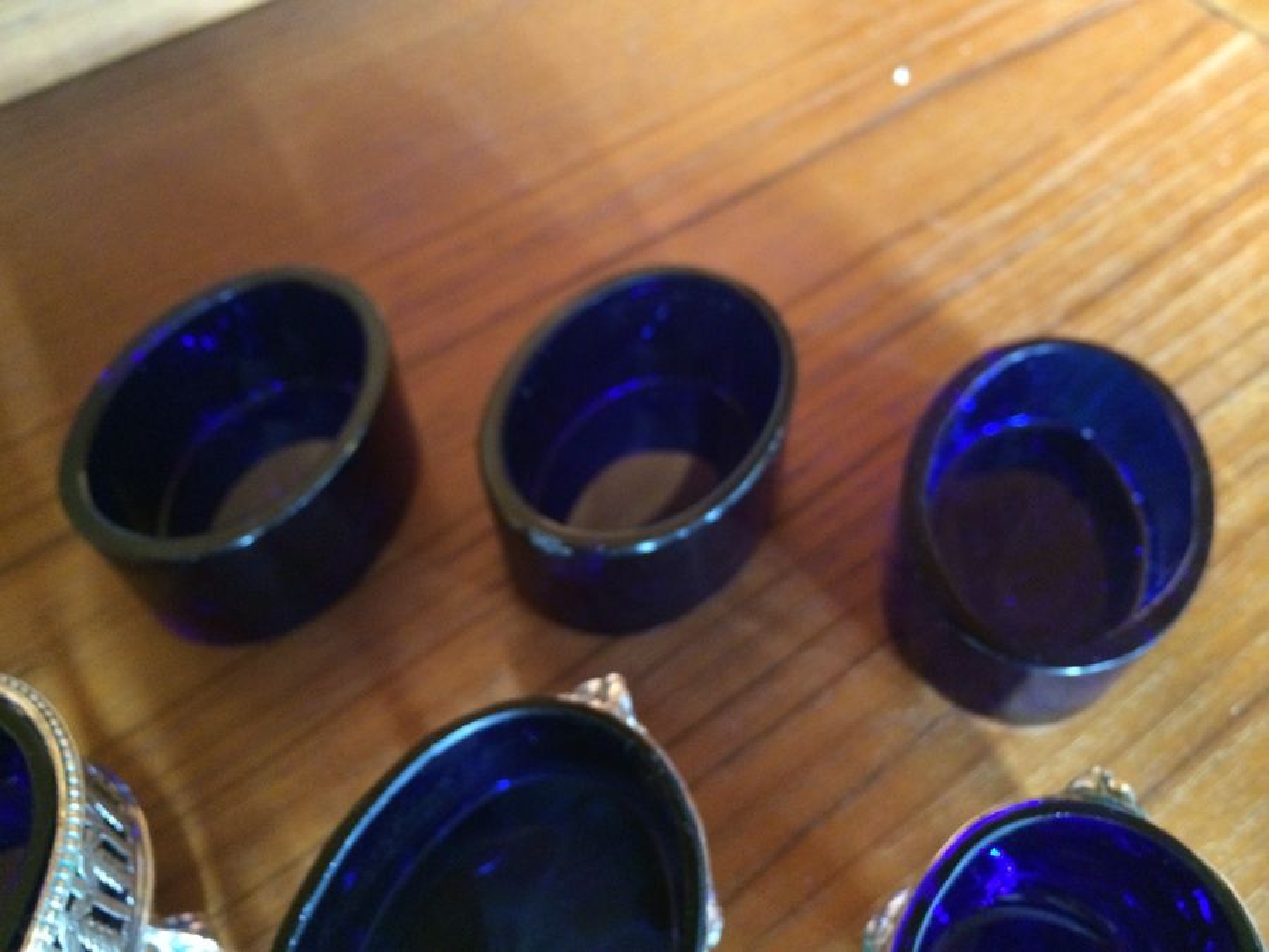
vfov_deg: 46.8
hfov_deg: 60.0
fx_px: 1100
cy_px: 476
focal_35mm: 30
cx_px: 634
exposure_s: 1/15
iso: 500
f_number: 2.2
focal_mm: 4.12
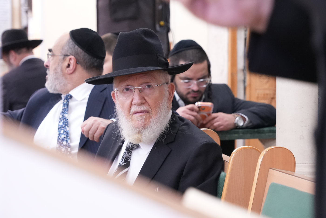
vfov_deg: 10.9
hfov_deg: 16.3
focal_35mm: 126
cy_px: 109
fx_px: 1142
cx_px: 163
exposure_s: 1/125
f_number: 7.1
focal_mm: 126
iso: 10000
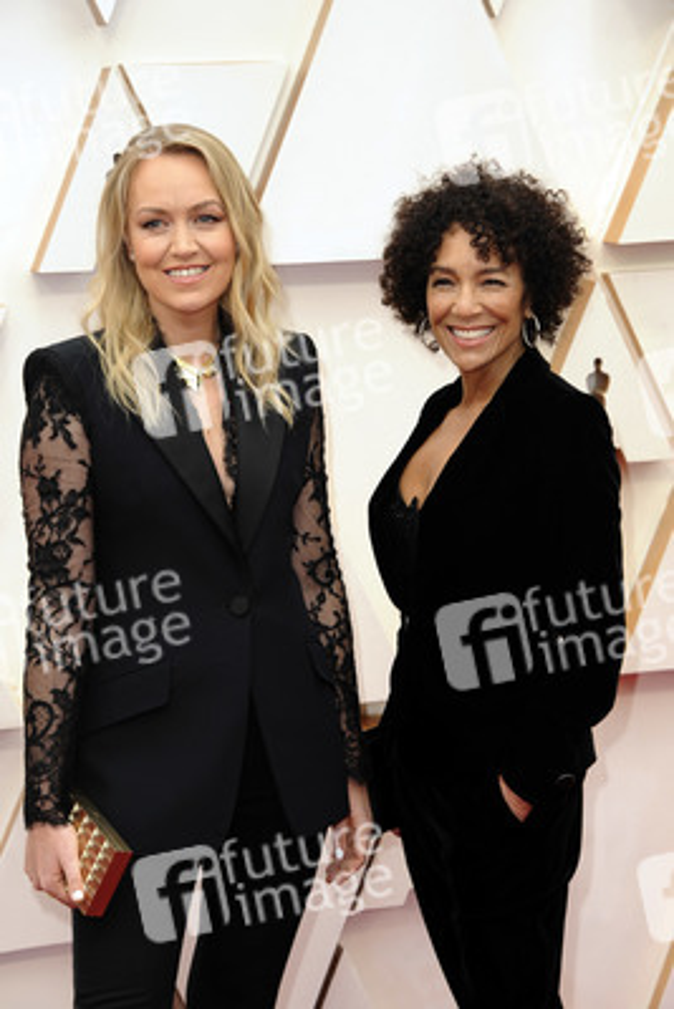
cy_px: 504
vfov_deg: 20.8
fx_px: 2750
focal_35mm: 98
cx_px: 337
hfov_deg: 14.0
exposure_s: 1/200
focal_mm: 98
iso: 800
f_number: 6.3
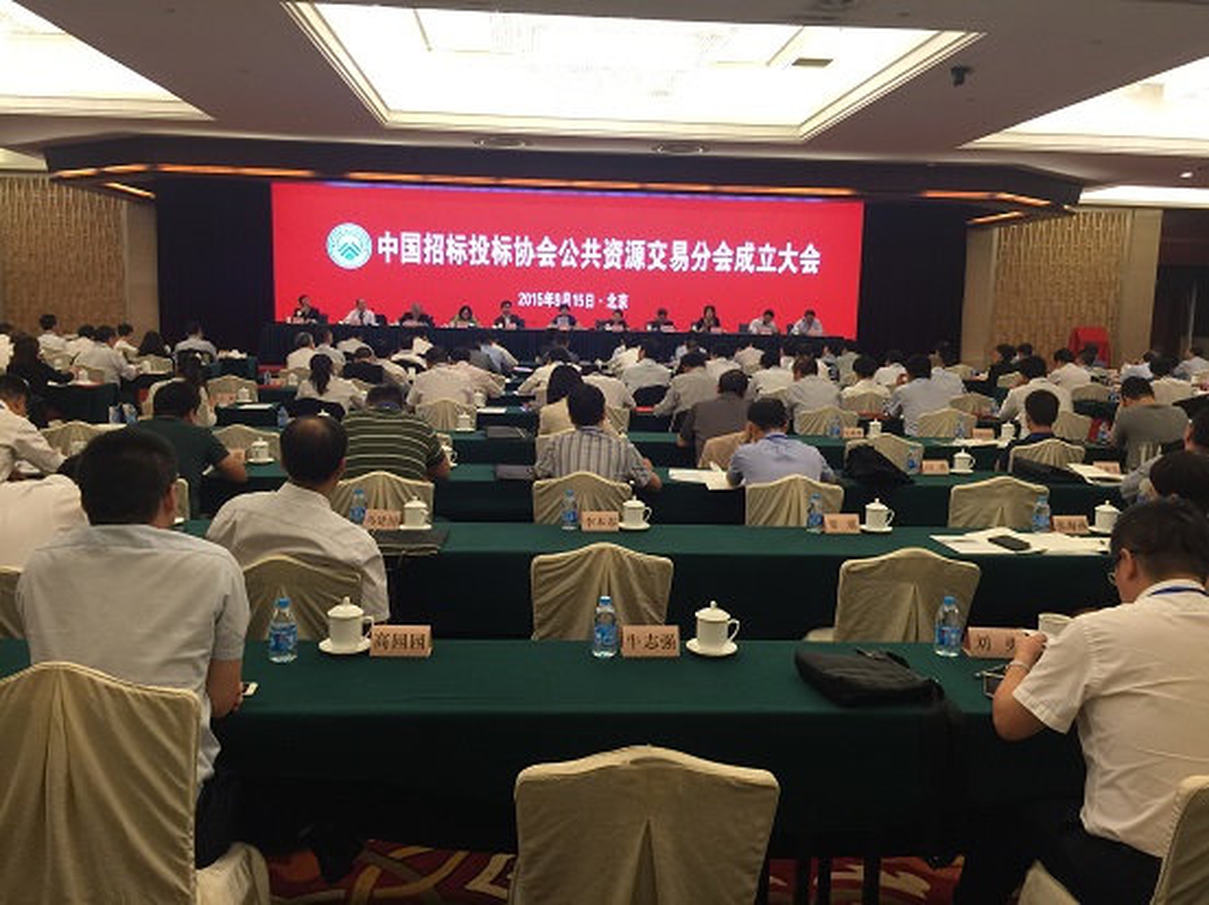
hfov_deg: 61.7
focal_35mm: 29
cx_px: 604
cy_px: 452
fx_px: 1012
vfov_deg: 48.2
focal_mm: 4.15
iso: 32
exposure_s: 1/15
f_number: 2.2
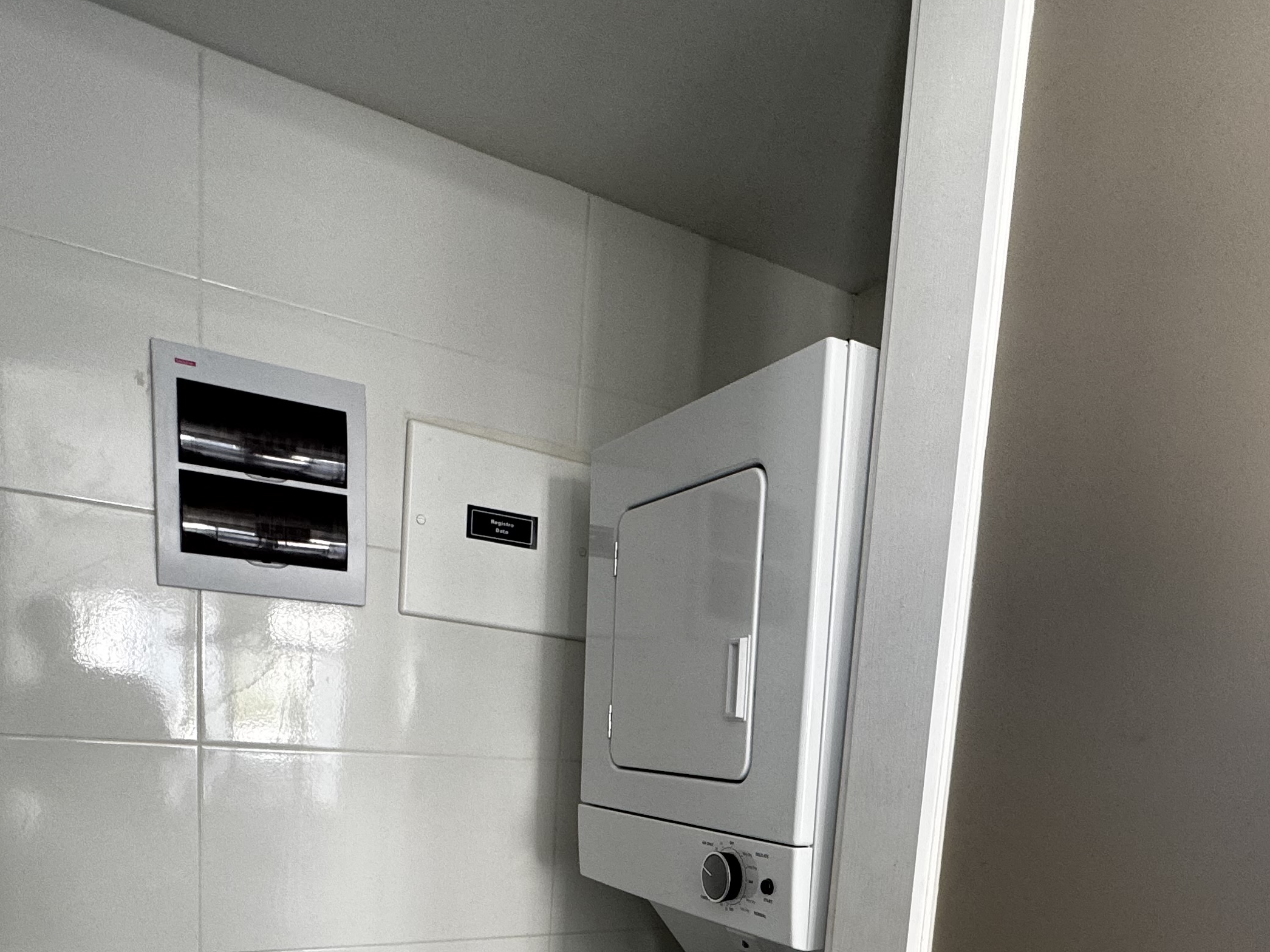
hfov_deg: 65.2
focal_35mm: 27
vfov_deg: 45.8
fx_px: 991
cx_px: 691
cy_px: 880
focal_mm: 2.22
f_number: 2.2
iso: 100
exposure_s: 1/99
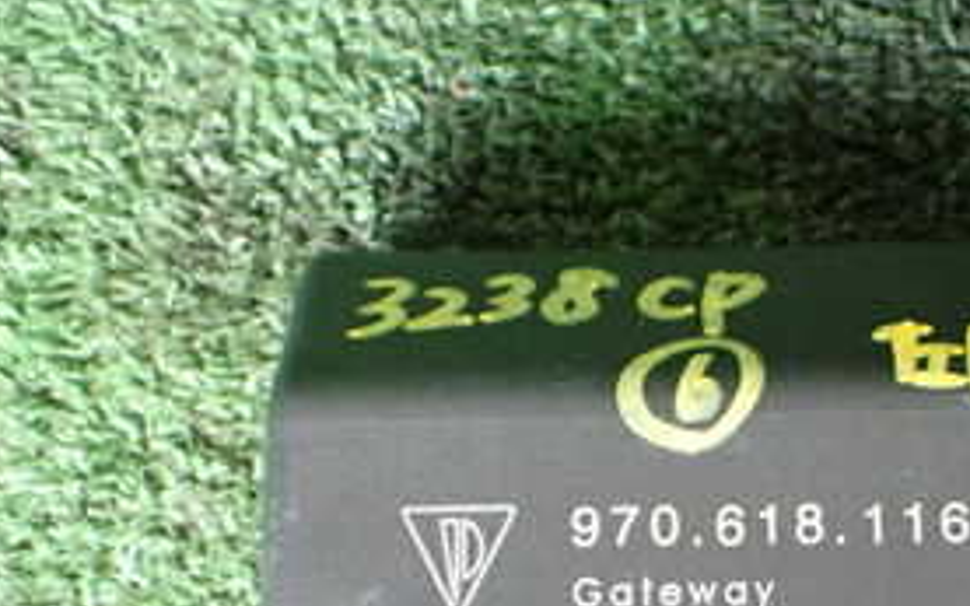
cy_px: 610
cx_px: 746
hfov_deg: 29.3
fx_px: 1824
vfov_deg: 18.4
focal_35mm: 69
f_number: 2.3
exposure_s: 1/30
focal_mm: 5.4
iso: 1000
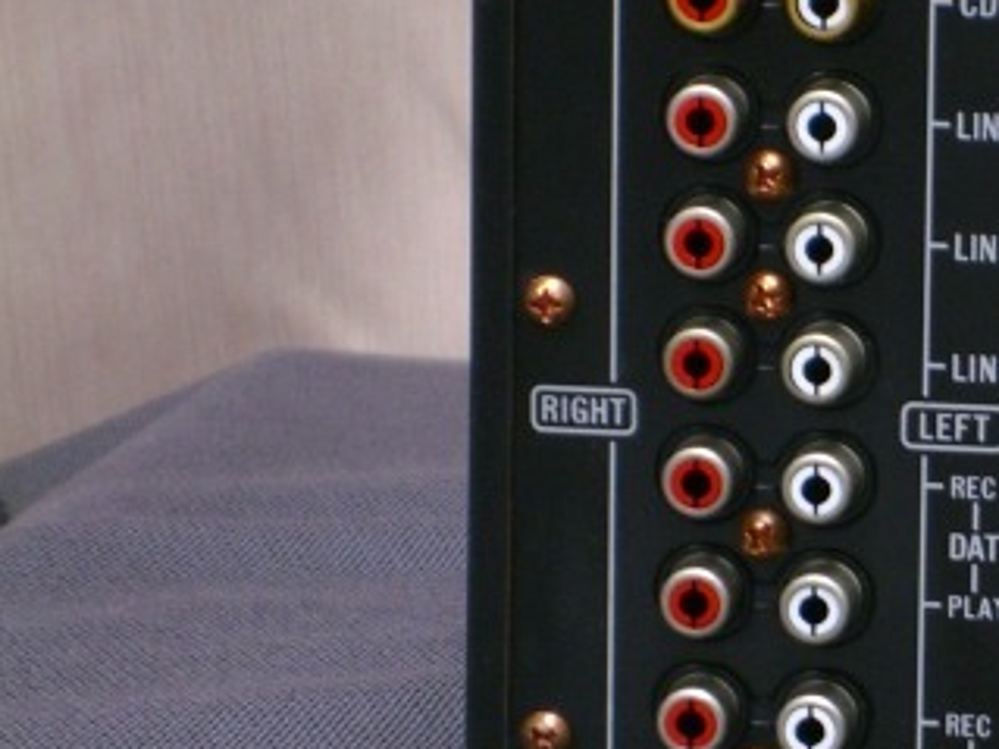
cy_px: 320
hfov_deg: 8.6
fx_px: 6606
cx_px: 943
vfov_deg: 6.5
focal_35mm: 229
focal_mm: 23.7
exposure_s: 1/8
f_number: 5.1
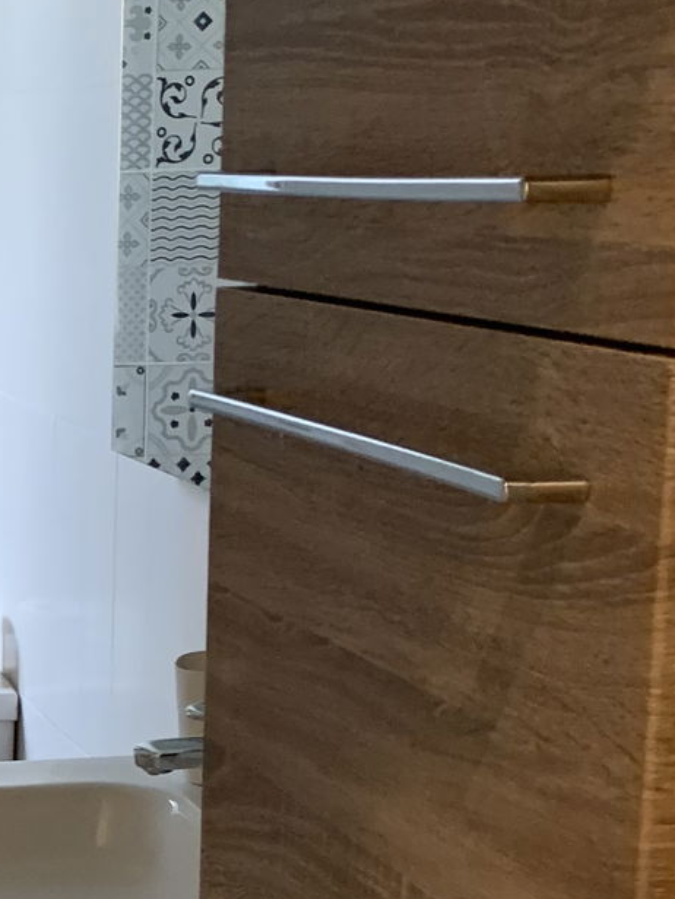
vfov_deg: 21.5
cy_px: 710
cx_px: -488
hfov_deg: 14.6
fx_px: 2340
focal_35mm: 90
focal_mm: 4.25
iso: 320
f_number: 1.8
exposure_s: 1/60
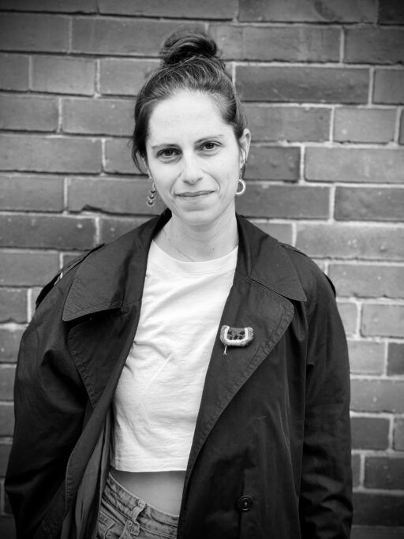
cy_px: 270
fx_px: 996
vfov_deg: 30.3
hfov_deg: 22.9
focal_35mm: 64
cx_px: 202
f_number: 2.2
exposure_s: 1/121
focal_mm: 7.5
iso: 20
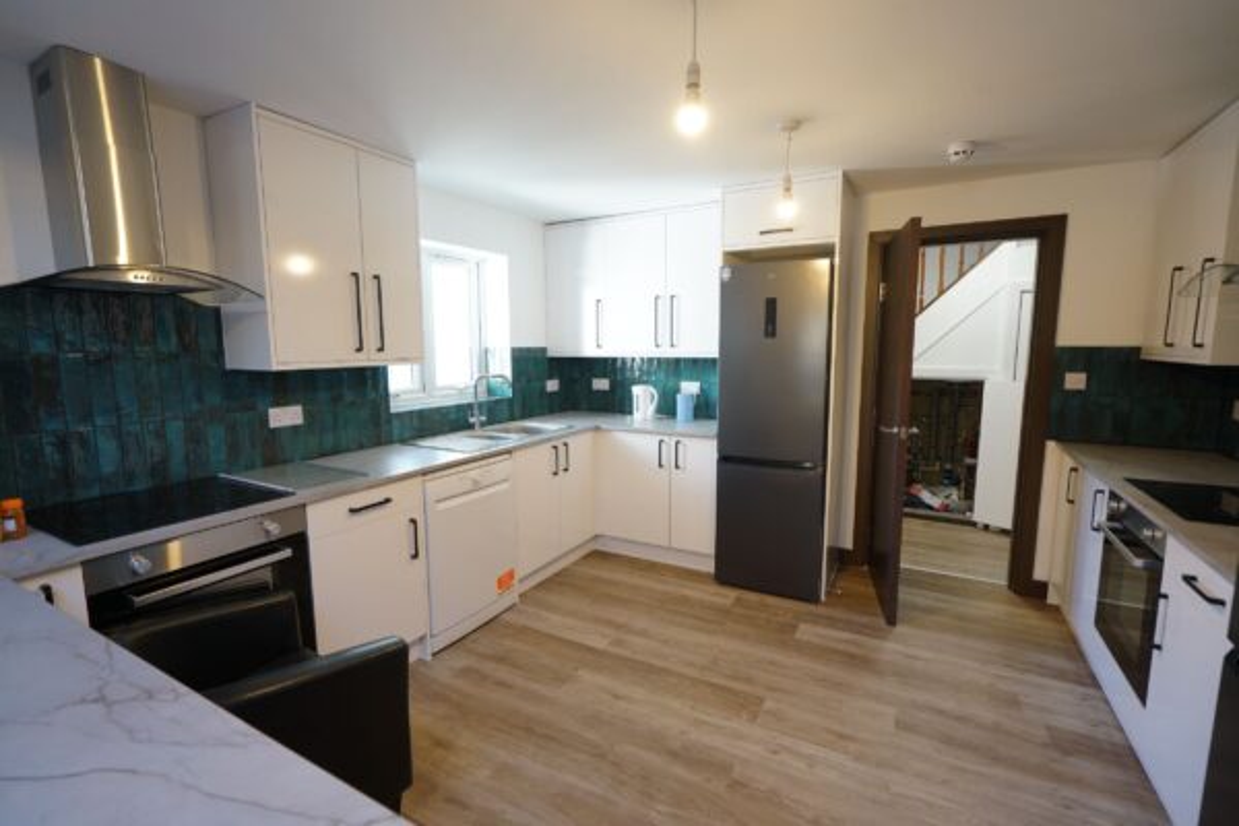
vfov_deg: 73.7
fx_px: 551
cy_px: 413
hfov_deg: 96.7
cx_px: 620
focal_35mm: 16
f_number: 4.5
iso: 400
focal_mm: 16
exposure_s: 1/50
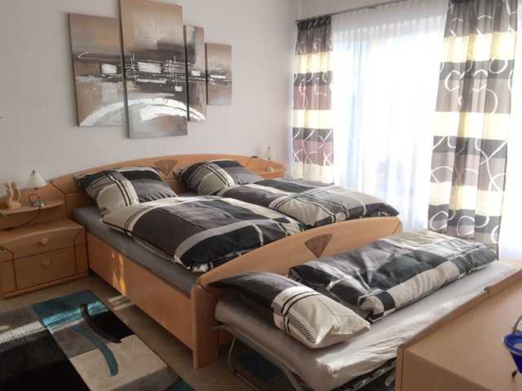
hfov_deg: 61.7
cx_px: 261
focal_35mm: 29
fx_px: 437
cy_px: 196
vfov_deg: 48.2
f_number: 2.2
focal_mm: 4.15
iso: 32
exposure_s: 1/100
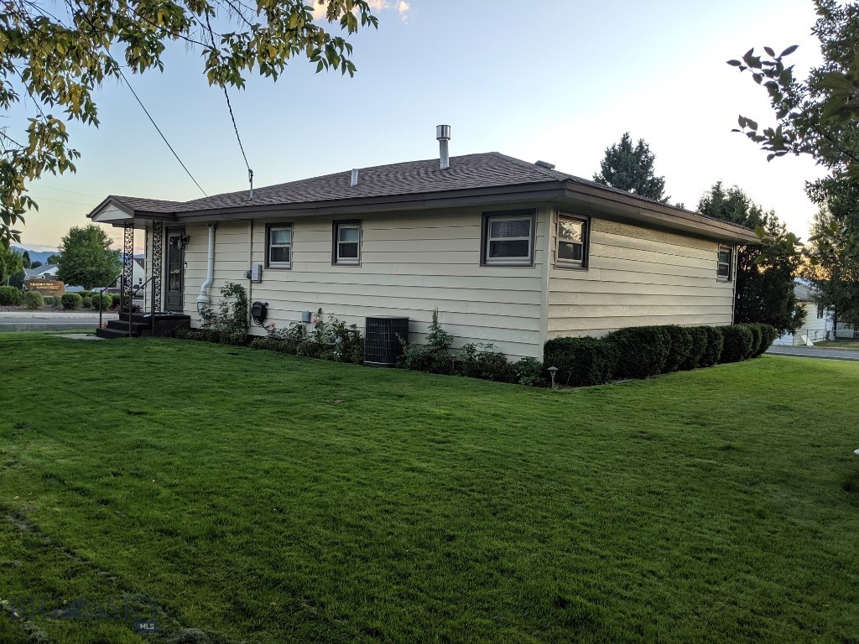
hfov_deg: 65.3
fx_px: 670
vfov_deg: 51.4
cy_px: 322
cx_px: 430
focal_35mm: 27
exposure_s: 1/130
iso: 57
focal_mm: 4.44
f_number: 1.8
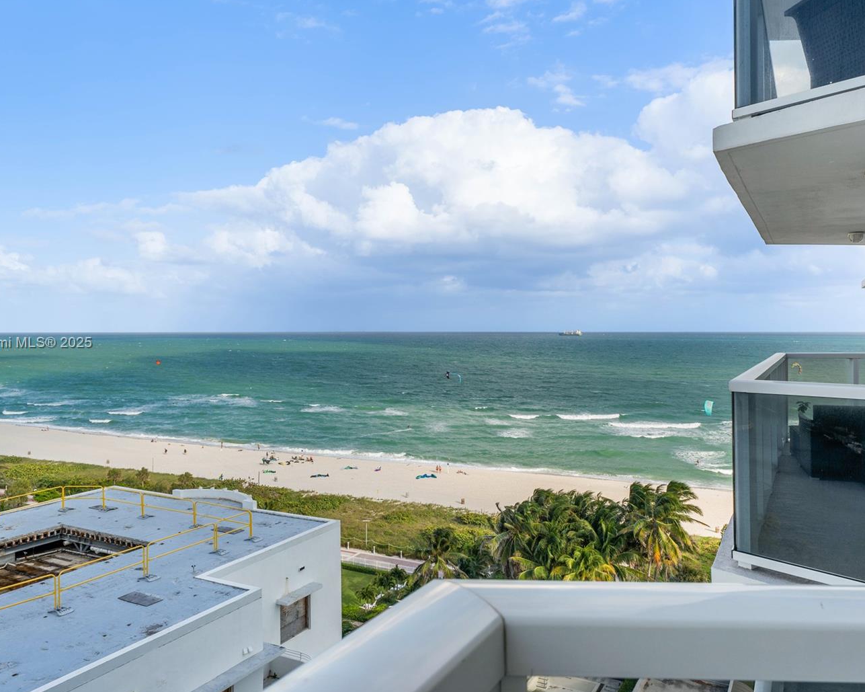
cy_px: 344
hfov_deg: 62.2
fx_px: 717
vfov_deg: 51.5
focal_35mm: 28
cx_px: 415
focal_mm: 24
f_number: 10
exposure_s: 1/200
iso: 160
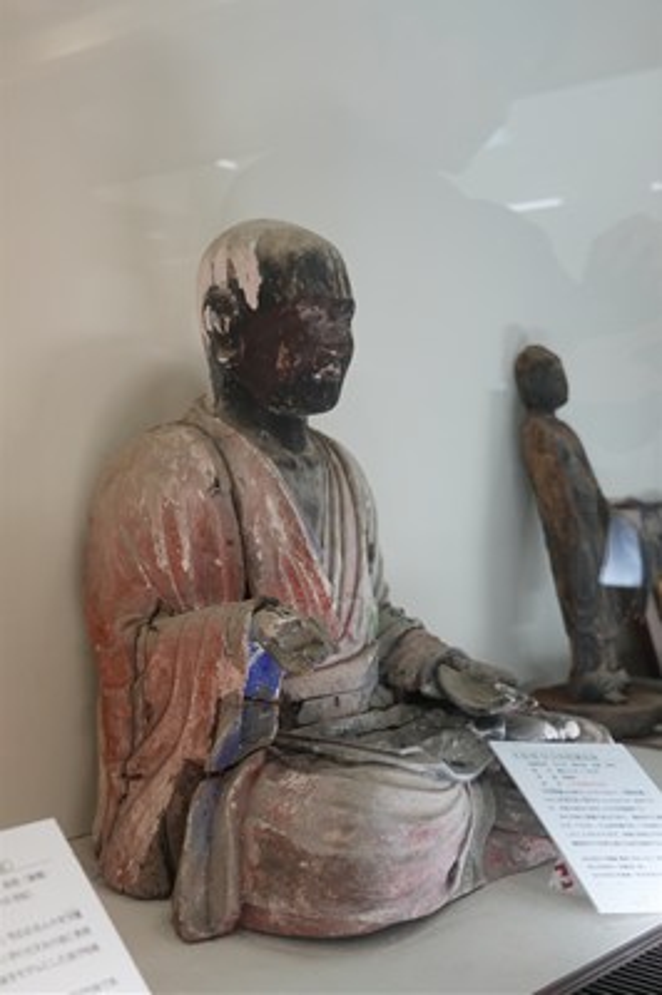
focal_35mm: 45
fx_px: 1243
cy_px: 498
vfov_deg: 43.6
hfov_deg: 29.8
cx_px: 331
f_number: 4
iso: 1250
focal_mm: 45
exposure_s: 1/160
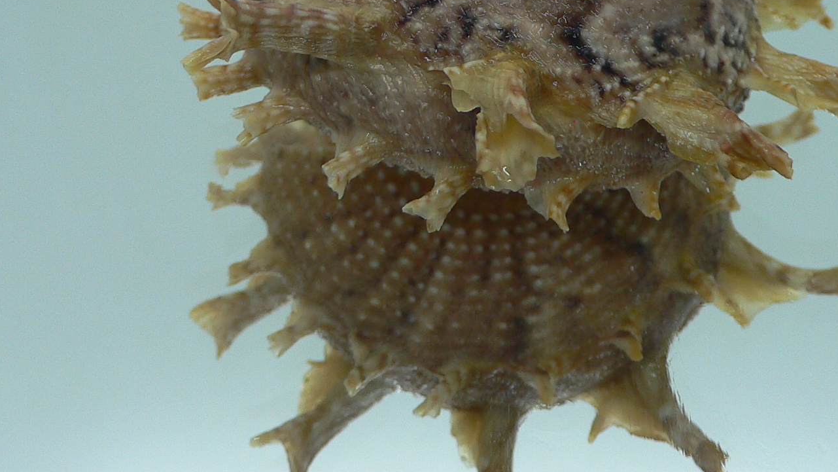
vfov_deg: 19.6
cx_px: 500
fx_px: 1333
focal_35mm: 60
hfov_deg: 34.8
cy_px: 24
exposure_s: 1/60
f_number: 2.8
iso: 80
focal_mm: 4.6
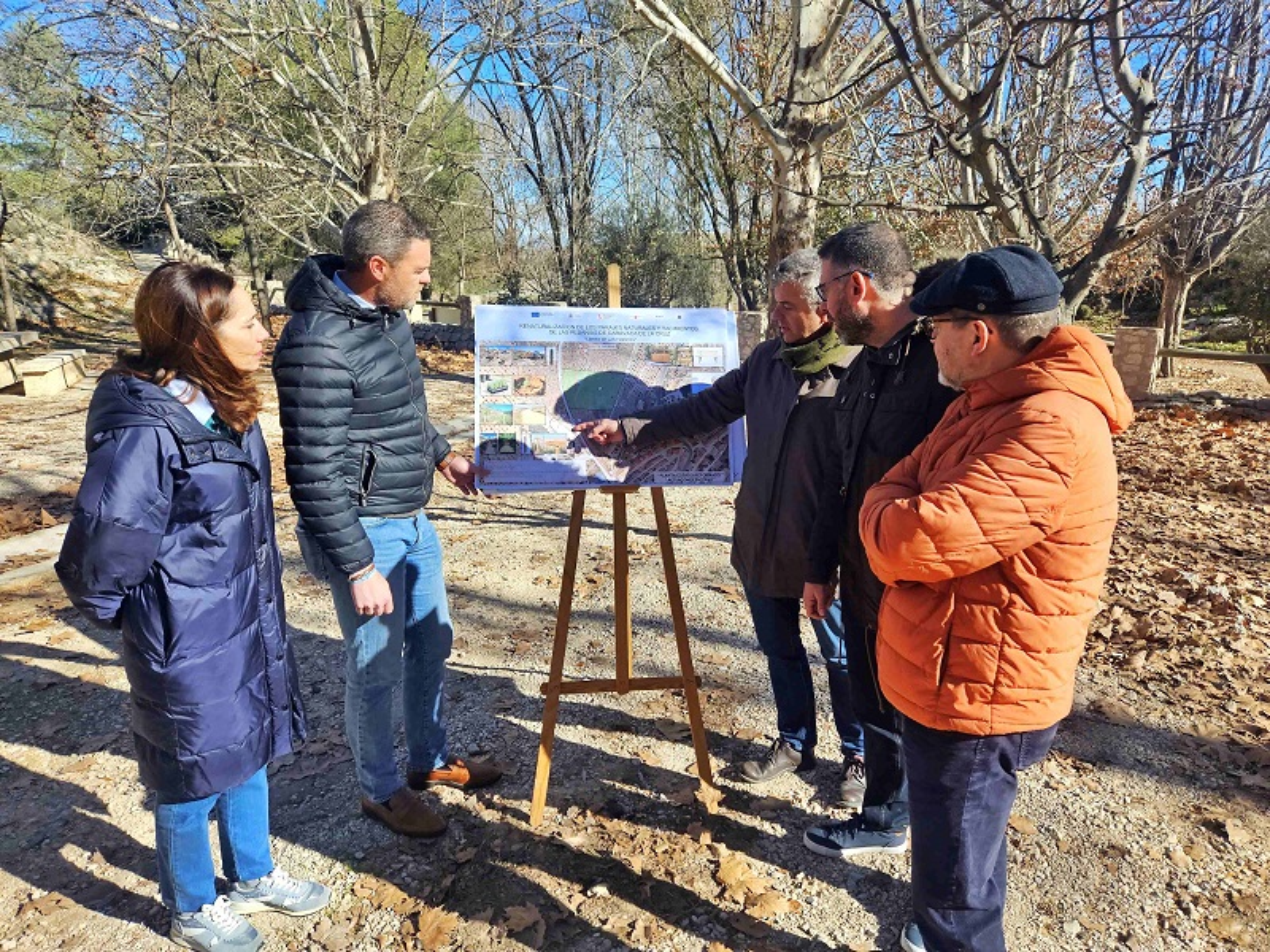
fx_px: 844
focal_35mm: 23
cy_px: 476
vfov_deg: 58.9
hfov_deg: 73.9
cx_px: 635
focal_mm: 5.4
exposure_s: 1/1395
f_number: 1.8
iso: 32
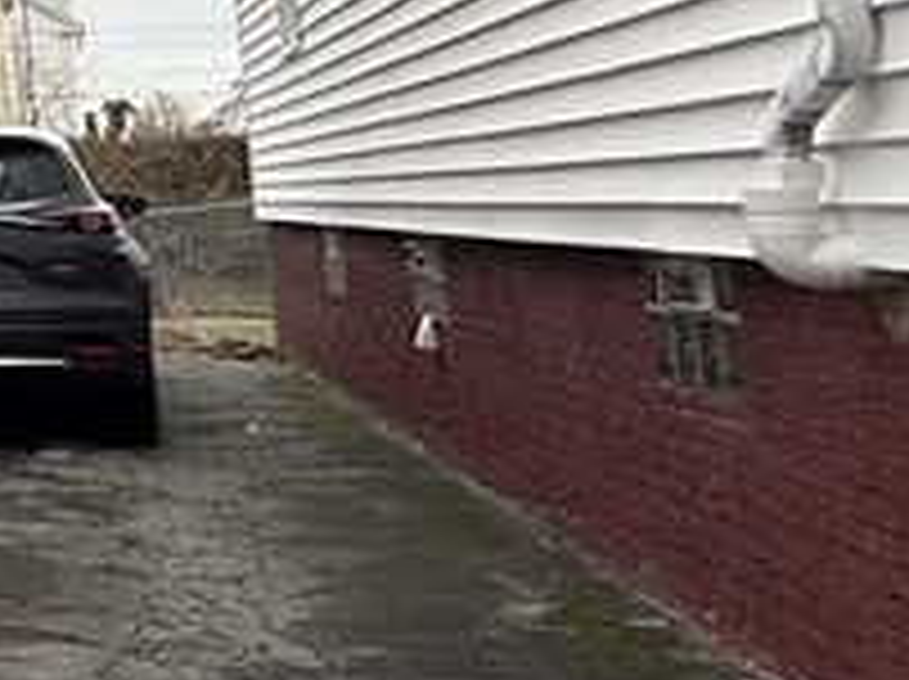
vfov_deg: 20.2
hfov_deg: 17.3
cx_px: -1017
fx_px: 1862
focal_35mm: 71
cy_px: 54
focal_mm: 2.22
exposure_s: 1/439
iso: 64
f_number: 2.2
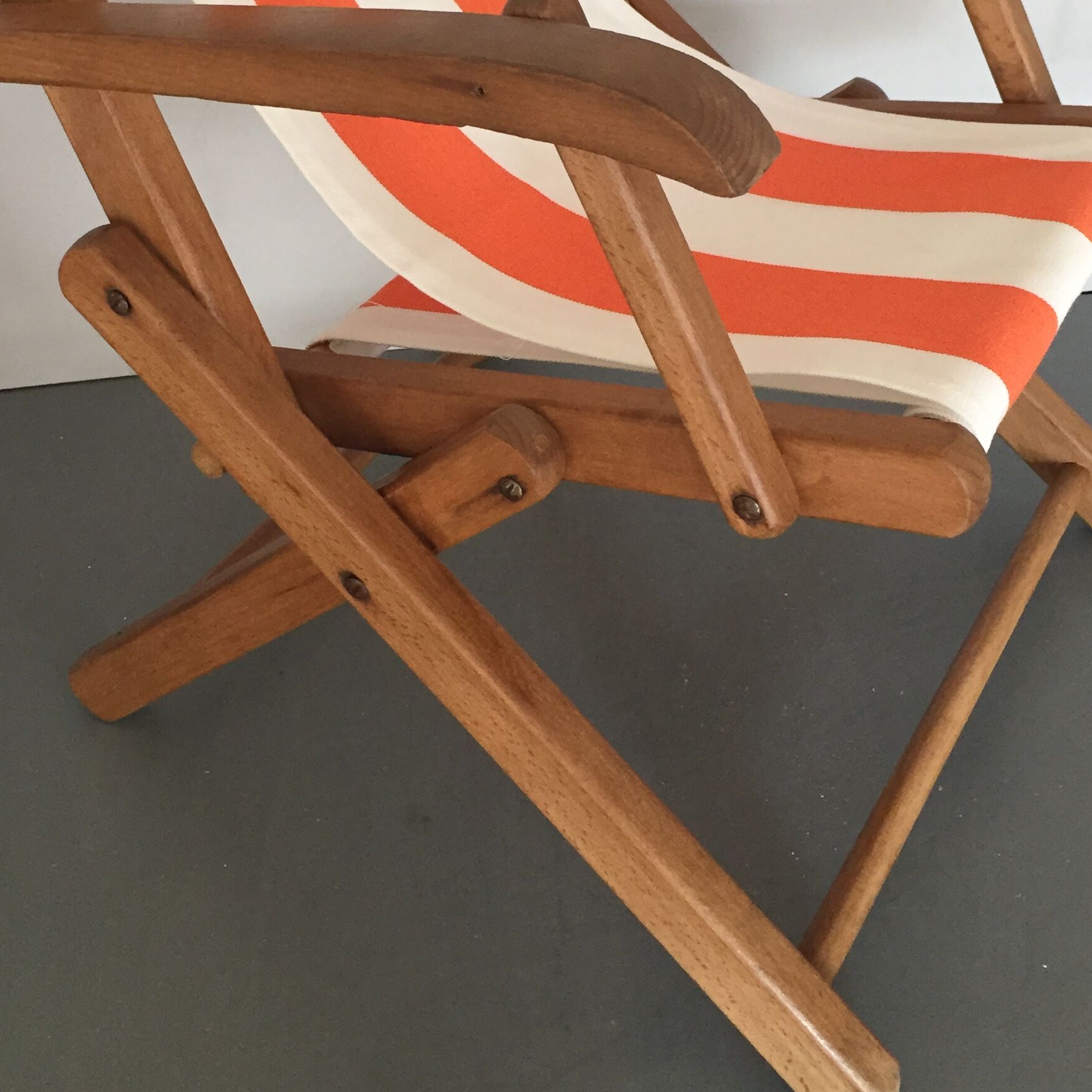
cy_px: 260
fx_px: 1713
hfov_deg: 35.3
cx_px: 520
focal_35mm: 48
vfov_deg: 34.5
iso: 160
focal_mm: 4.15
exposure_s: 1/33
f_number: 2.2
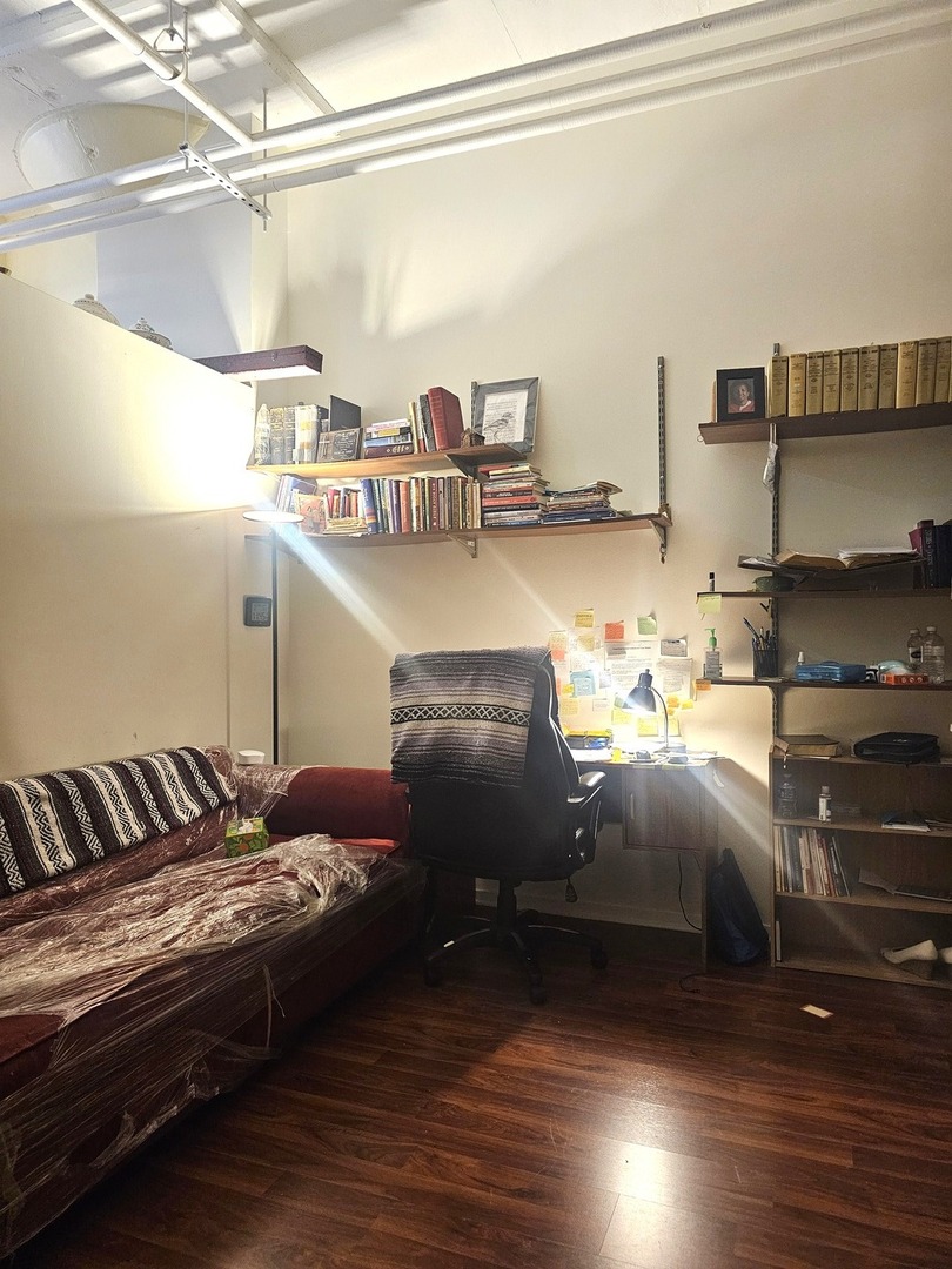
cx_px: 476
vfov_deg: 73.9
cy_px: 634
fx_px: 843
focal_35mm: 23
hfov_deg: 58.9
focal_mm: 6.3
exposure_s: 1/120
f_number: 1.7
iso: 640
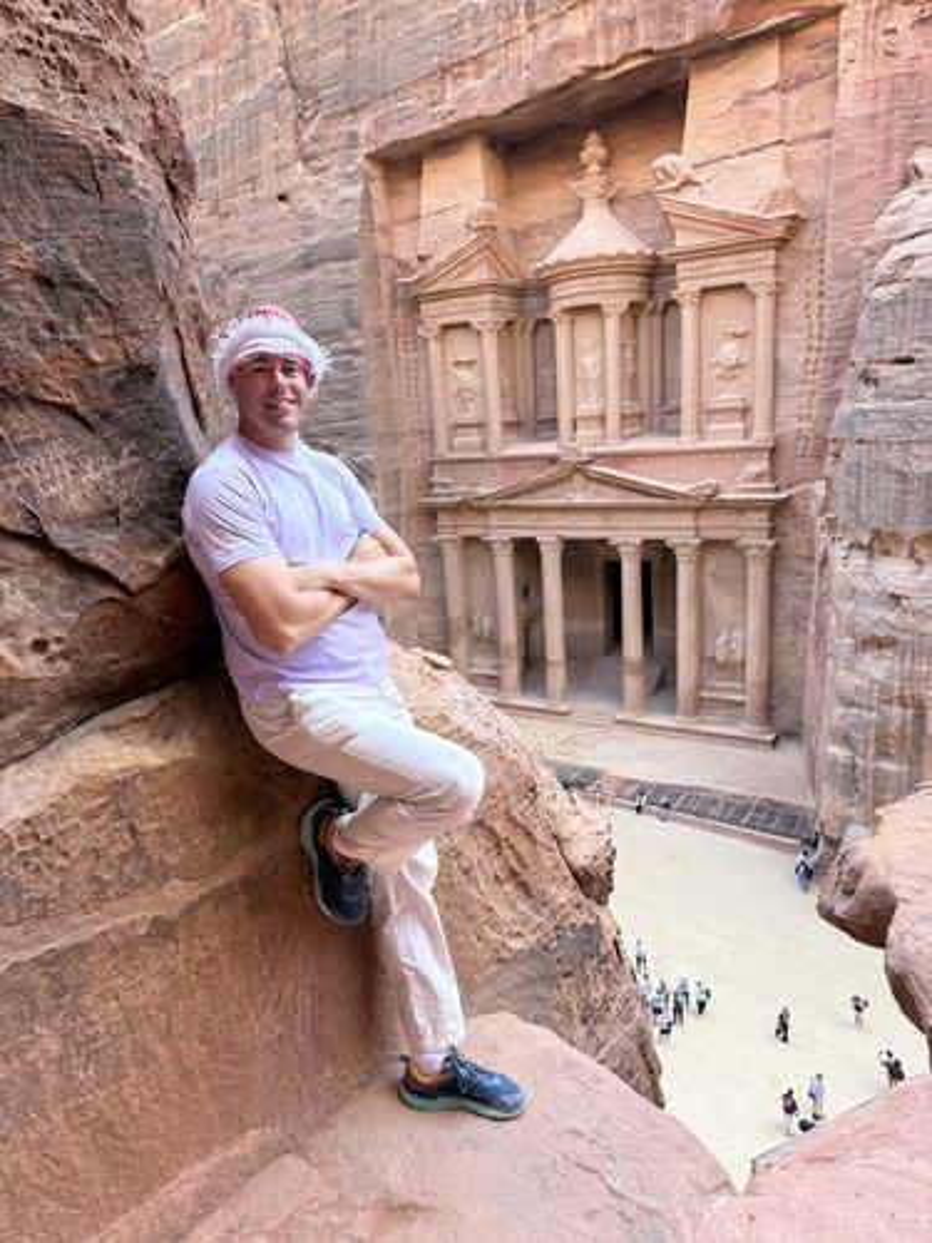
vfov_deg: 71.6
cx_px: 466
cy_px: 622
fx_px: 862
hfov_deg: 56.8
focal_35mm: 24
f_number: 1.8
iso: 64
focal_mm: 6.8
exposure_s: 1/255
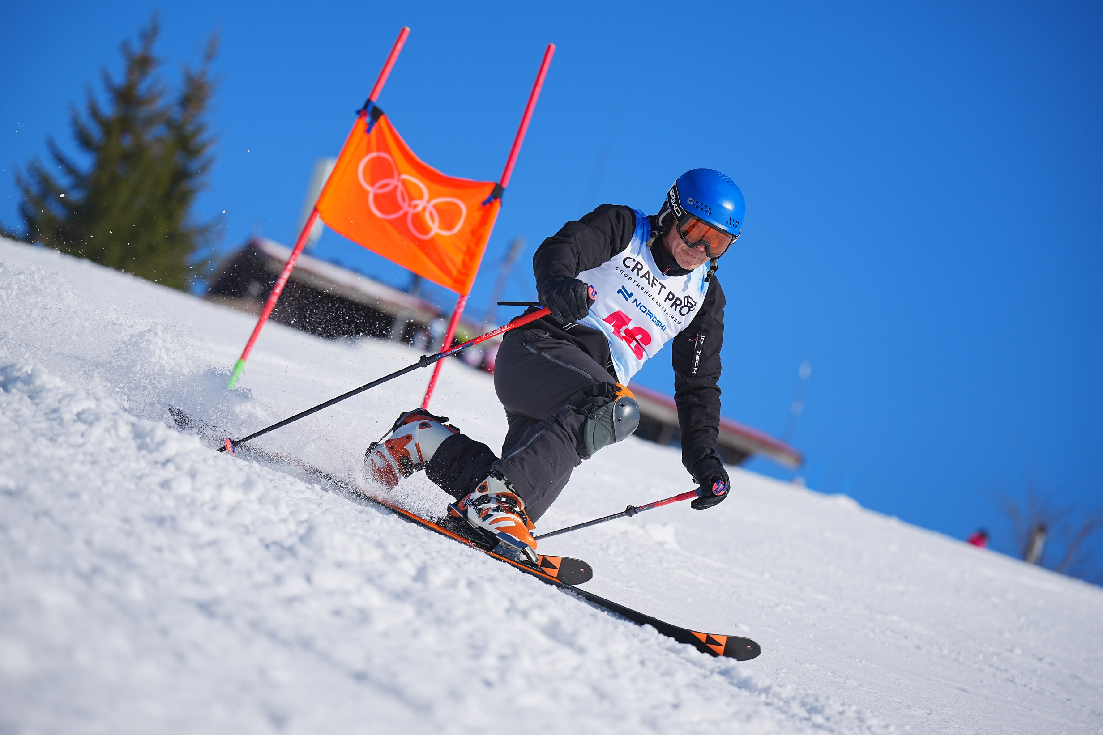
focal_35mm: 133
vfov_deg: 10.3
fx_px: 4075
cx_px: 560
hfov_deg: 15.4
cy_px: 359
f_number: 2.8
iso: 100
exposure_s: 1/4000
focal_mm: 128
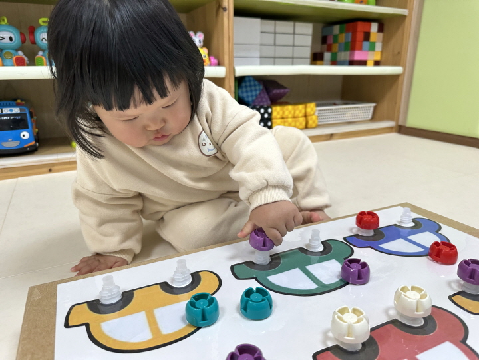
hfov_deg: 71.6
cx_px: 240
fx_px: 332
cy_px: 180
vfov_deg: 56.8
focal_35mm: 24
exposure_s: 1/120
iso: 160
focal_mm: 6.86
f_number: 1.78
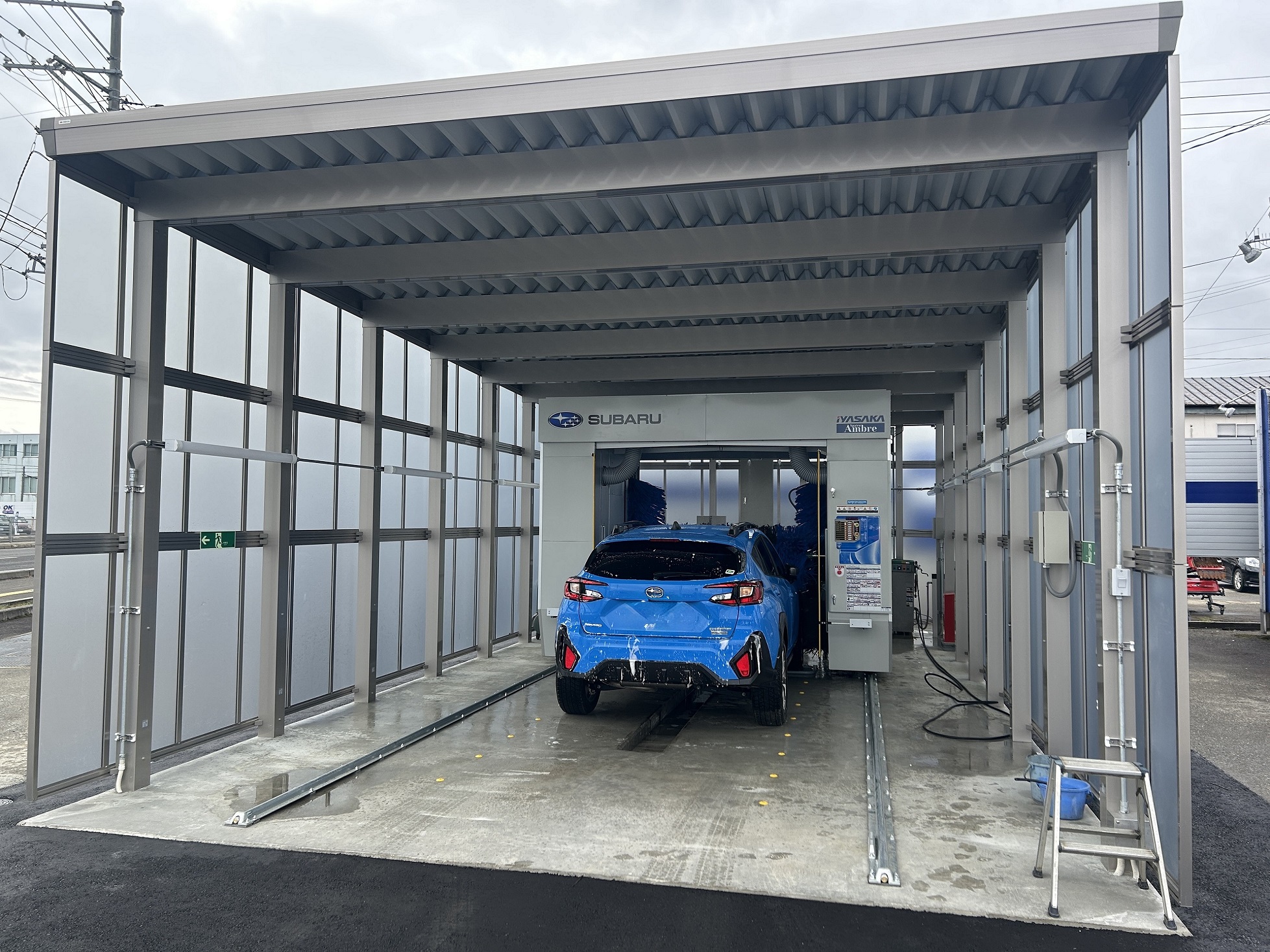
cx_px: 635
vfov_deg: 53.1
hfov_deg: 67.3
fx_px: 954
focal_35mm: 26
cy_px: 476
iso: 50
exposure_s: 1/1135
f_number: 1.5
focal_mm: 5.7
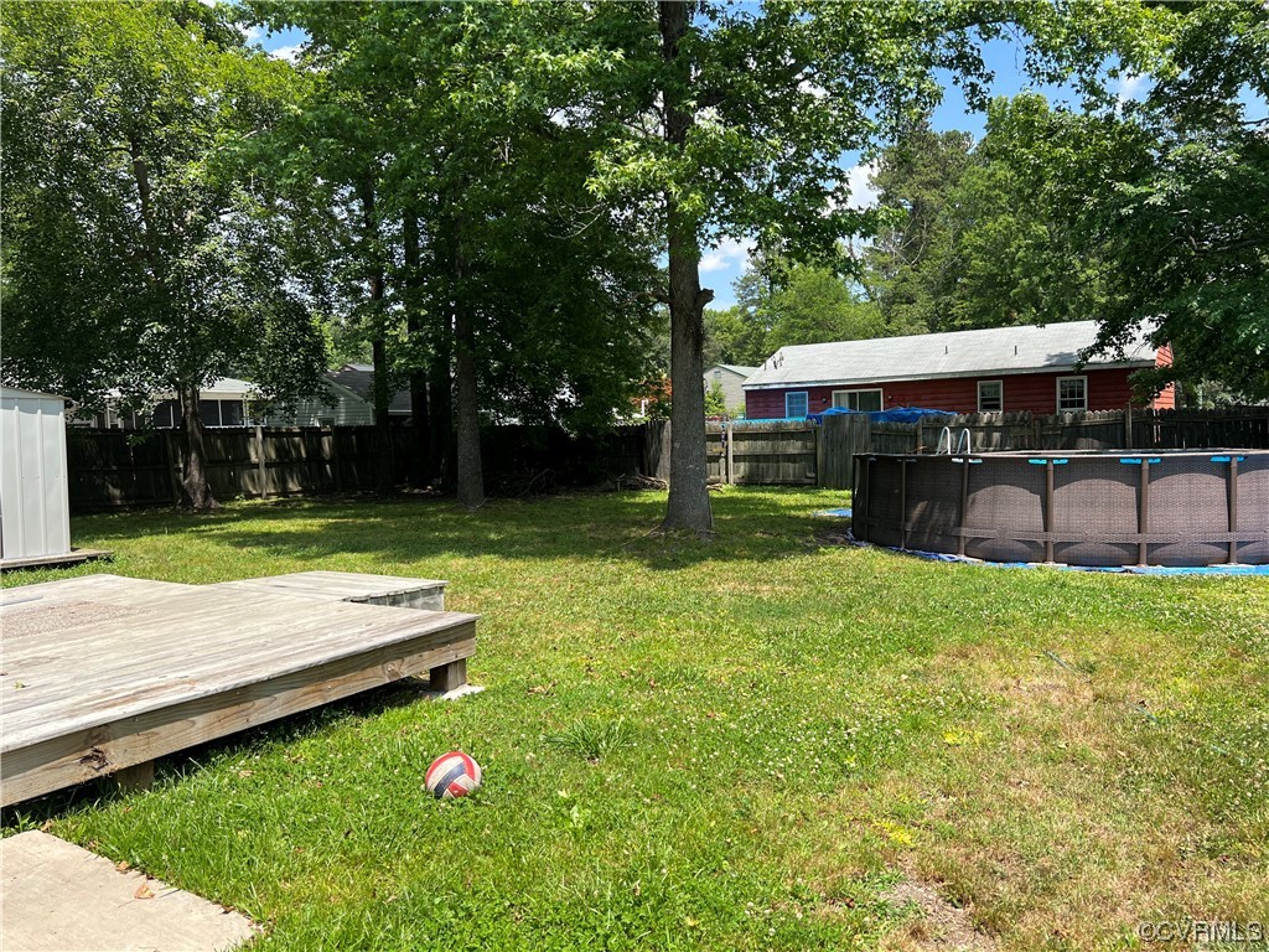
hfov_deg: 67.3
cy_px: 476
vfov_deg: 53.1
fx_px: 953
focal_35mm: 26
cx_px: 634
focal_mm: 5.7
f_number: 1.5
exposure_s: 1/1934
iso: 50
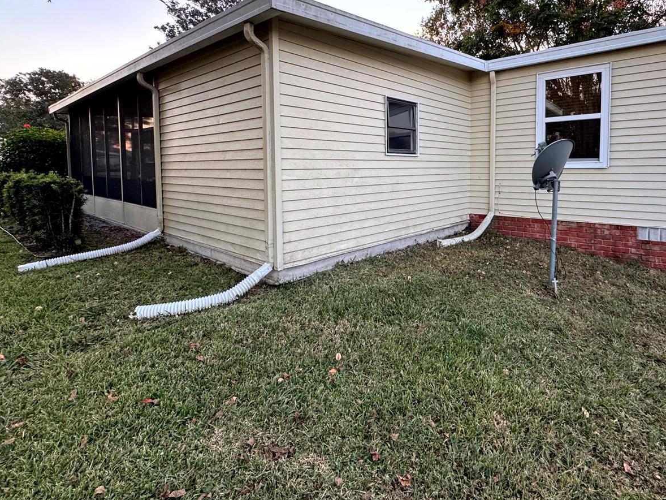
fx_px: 366
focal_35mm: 19
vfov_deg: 67.6
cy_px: 185
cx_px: 421
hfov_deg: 82.8
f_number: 2.2
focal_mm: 2.22
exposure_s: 1/99
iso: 160
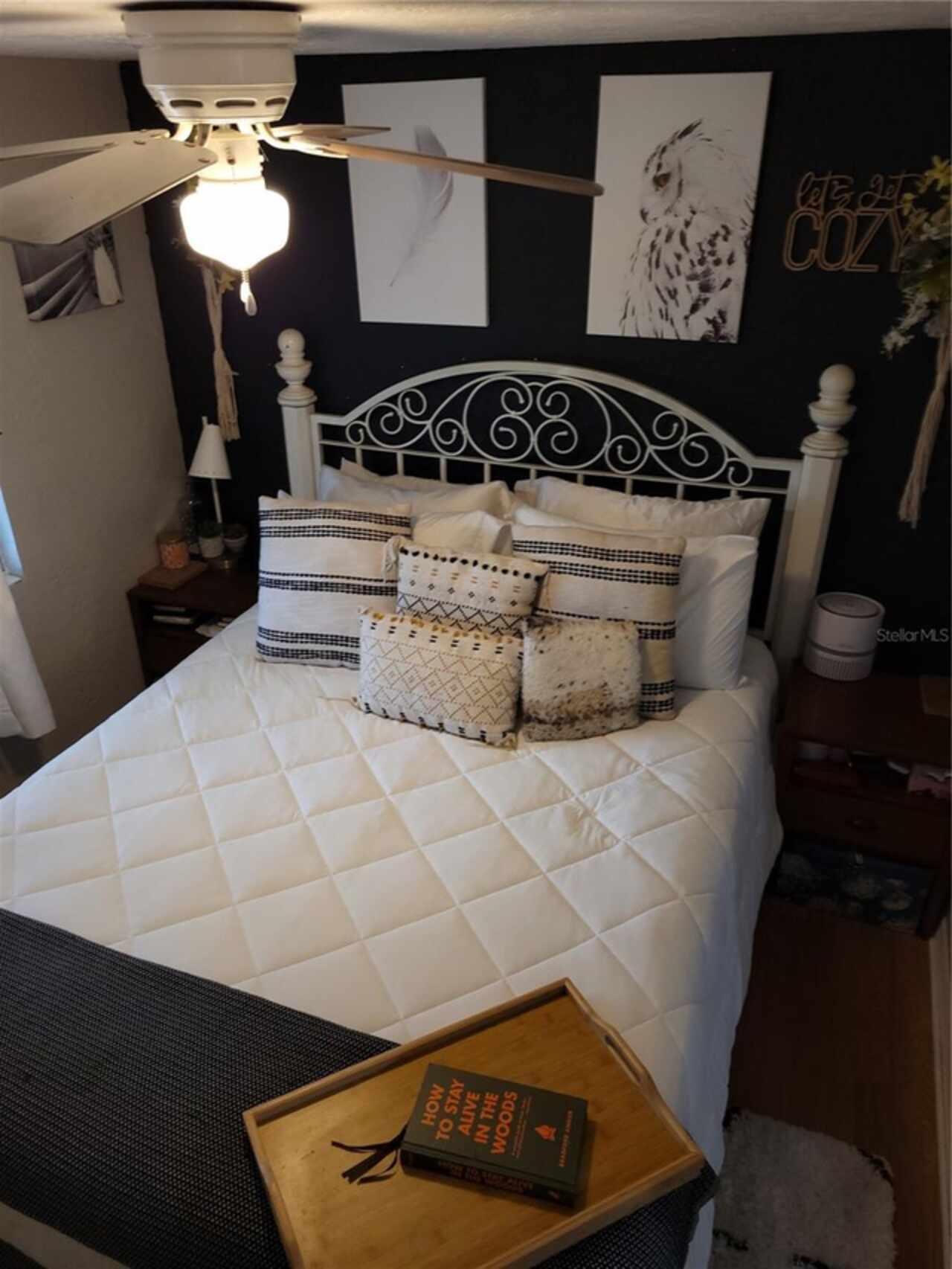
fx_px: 953
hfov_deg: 53.1
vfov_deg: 67.3
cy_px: 634
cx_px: 476
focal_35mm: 26
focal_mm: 5.4
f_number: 1.8
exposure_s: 1/10
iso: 80
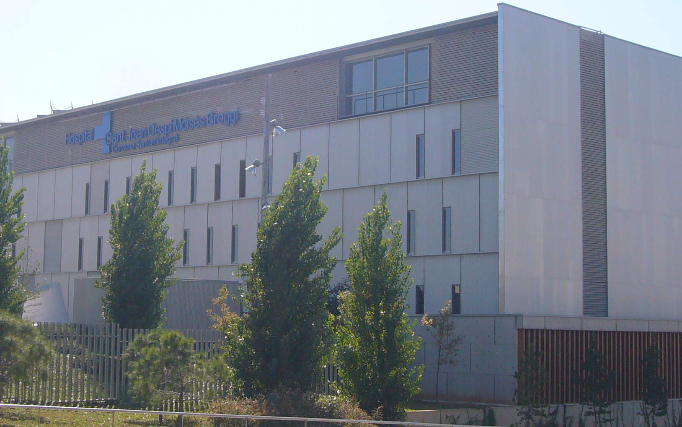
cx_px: 294
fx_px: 1190
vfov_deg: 20.3
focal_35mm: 64
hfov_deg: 31.9
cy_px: 186
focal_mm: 5.7
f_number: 6.3
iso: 80
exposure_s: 1/320
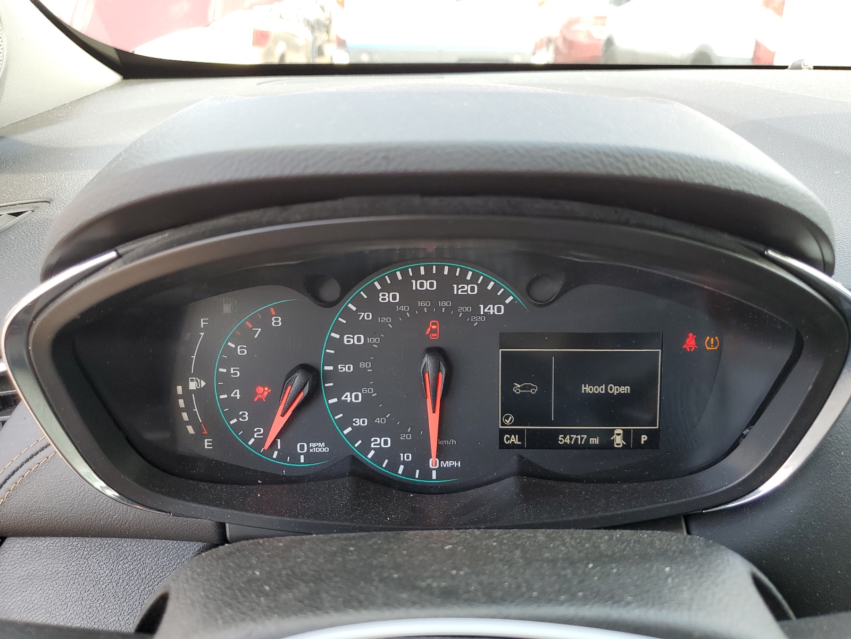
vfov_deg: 53.1
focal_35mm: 26
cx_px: 426
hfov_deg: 67.3
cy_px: 320
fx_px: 639
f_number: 1.5
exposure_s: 1/120
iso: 55
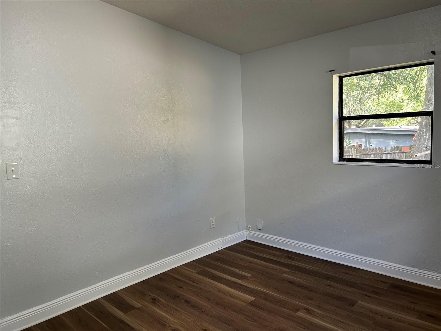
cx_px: 220
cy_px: 166
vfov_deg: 53.1
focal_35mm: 26
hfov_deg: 67.3
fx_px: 331
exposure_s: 1/120
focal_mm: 5.7
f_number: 1.5
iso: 100
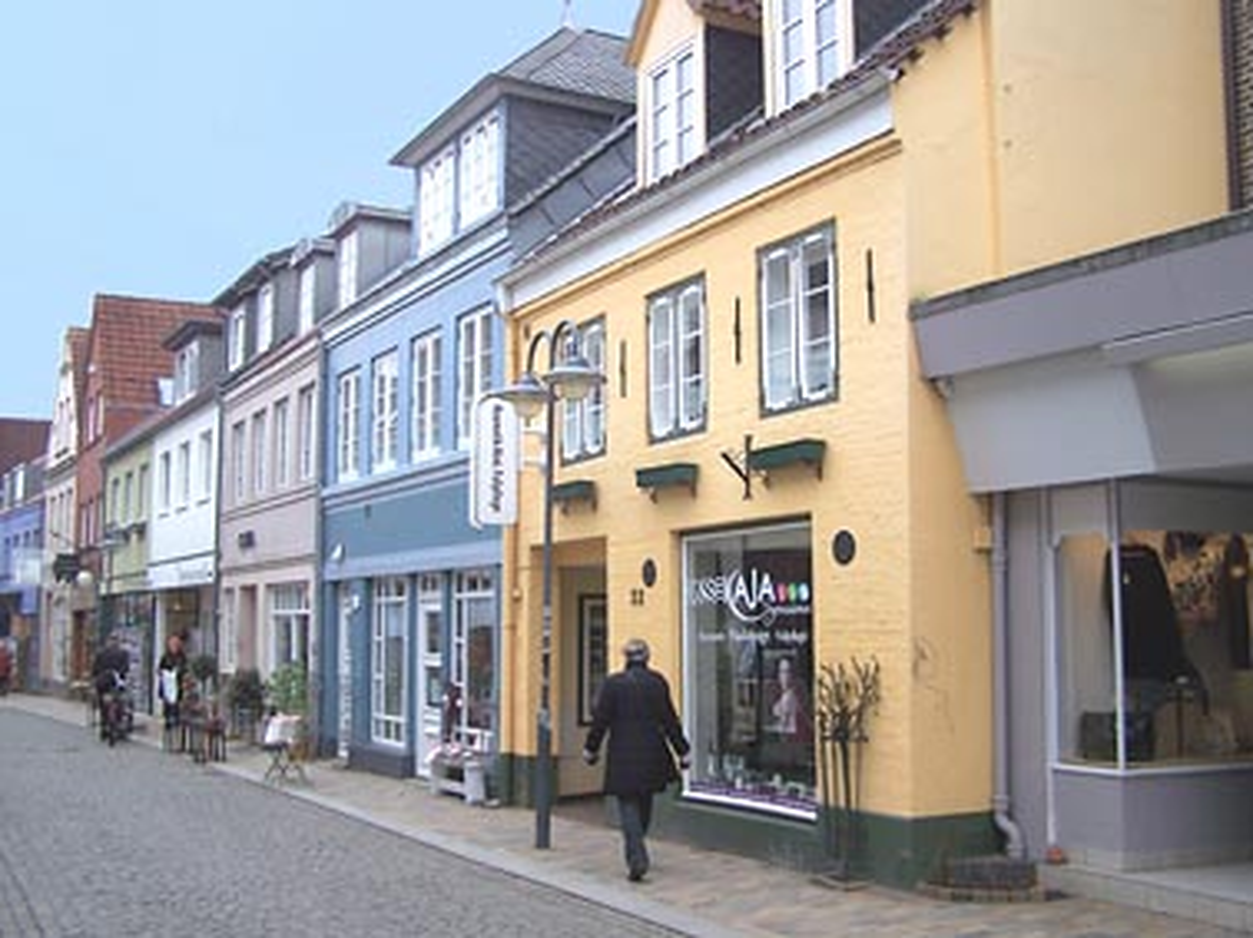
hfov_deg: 49.0
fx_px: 1375
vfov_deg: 37.7
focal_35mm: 38
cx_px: 626
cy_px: 469
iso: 64
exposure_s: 1/200
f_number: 2.8
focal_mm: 6.3
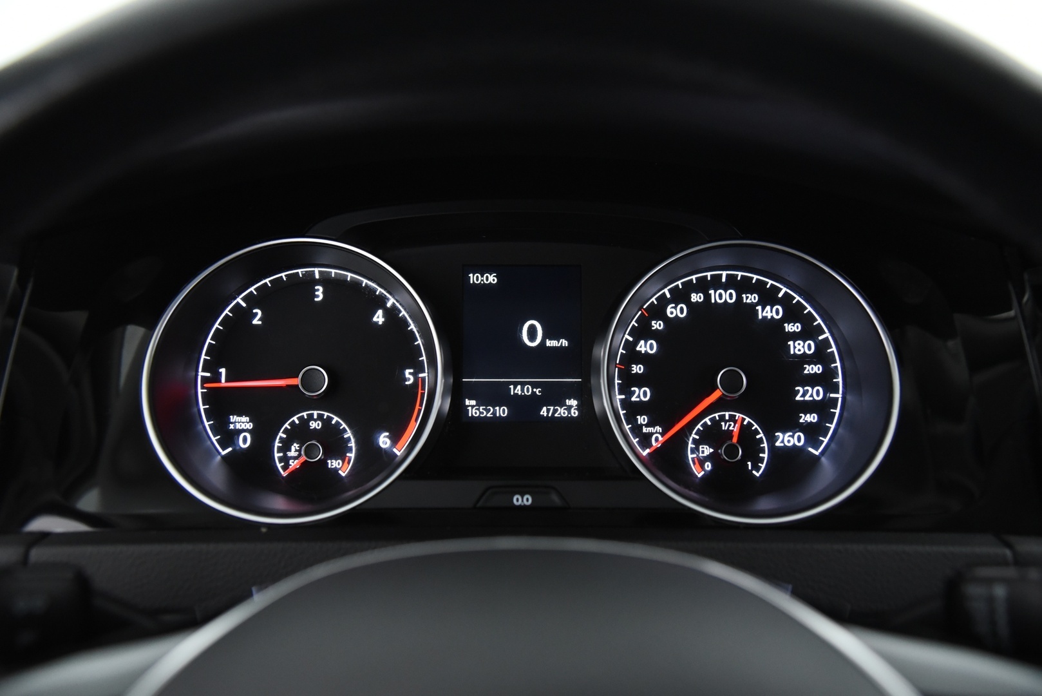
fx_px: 984
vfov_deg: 38.9
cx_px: 521
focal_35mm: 34
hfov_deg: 55.8
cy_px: 348
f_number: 4
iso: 4000
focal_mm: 34
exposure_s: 1/30
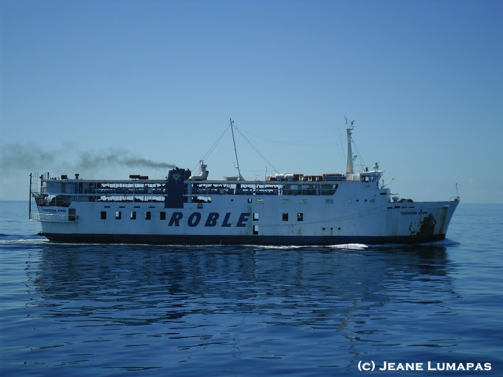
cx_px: 252
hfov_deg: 26.3
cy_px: 188
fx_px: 1075
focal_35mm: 74
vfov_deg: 19.9
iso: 80
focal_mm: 13.2
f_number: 9.9
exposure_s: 1/189
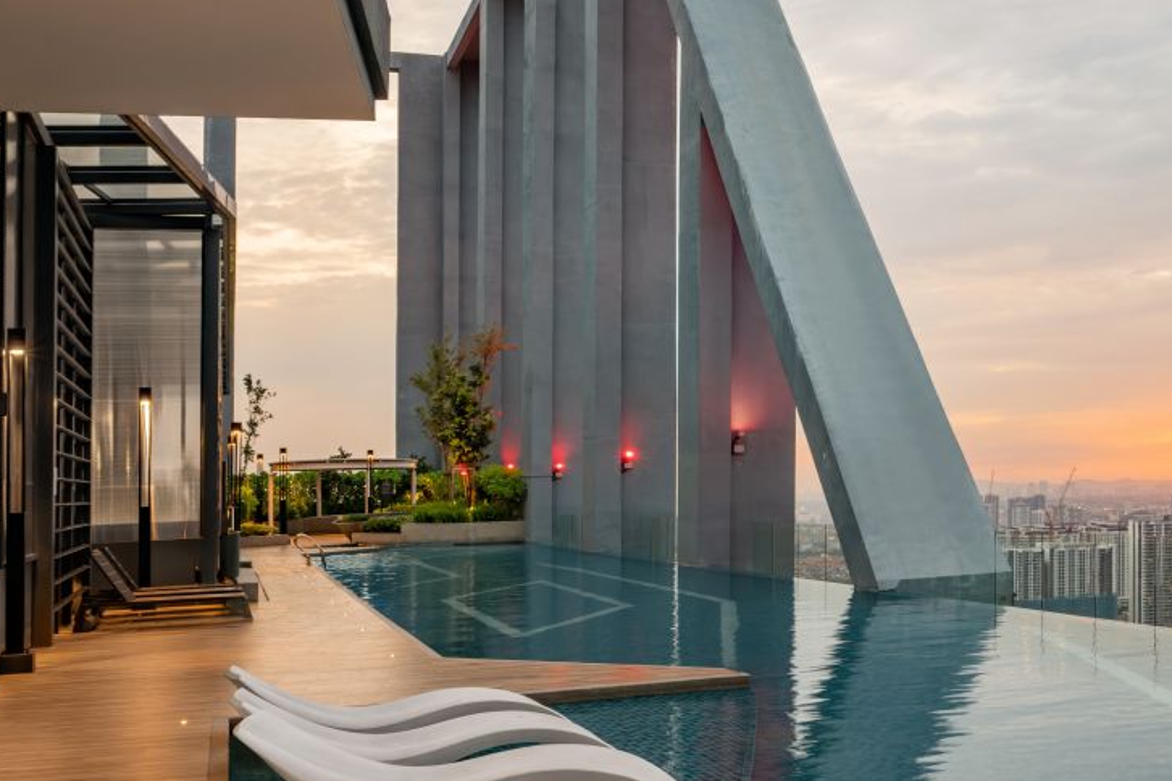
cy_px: 355
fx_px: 1335
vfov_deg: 32.6
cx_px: 801
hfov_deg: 46.5
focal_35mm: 41
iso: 250
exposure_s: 1/6
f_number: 11
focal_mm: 24
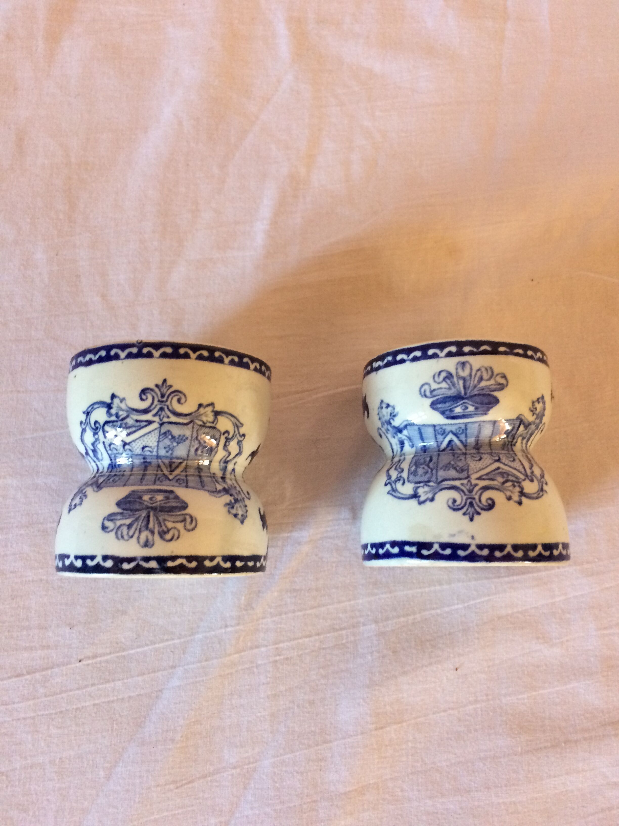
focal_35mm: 29
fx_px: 691
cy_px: 413
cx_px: 310
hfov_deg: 48.2
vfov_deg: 61.7
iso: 250
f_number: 2.2
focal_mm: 4.15
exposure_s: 1/33
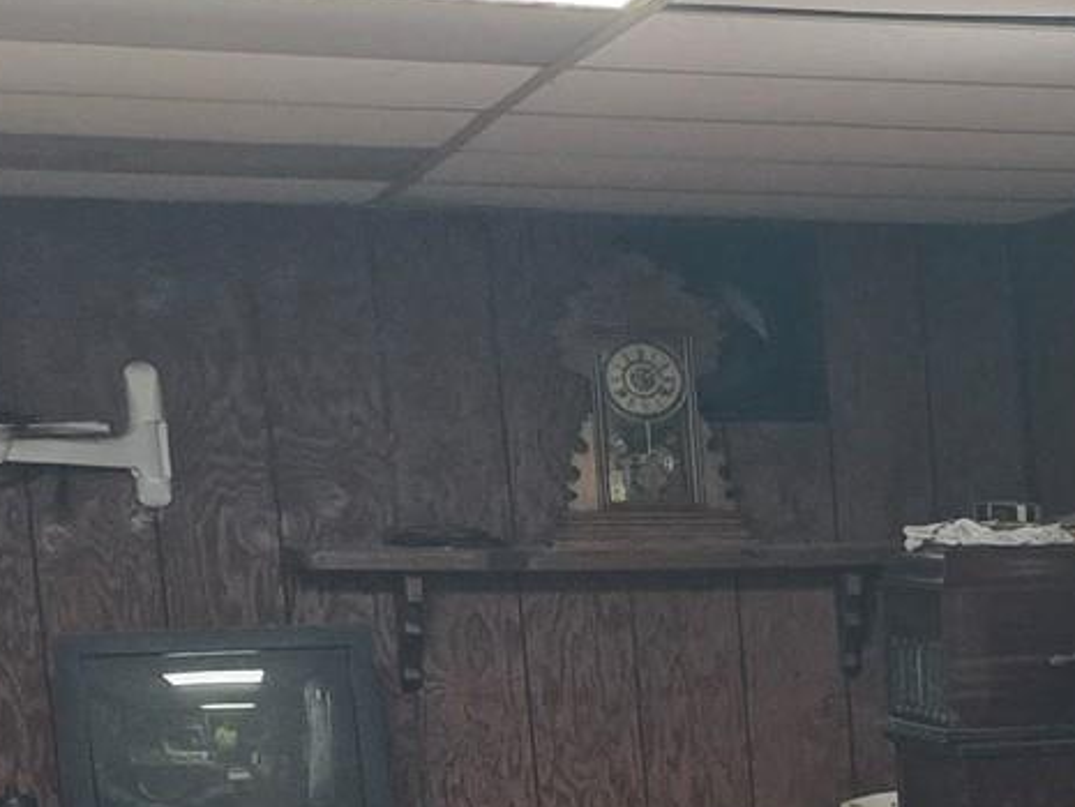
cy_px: 1019
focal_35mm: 101
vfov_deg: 14.1
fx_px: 3138
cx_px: 1811
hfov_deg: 16.8
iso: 1000
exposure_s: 1/120
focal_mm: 6.3
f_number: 1.7
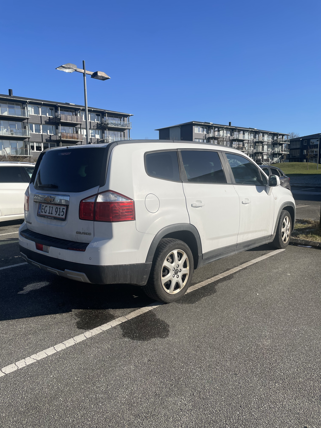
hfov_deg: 53.1
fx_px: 321
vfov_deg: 67.3
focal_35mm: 26
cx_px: 160
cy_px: 214
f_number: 1.6
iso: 32
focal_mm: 4.2
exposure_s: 1/4464
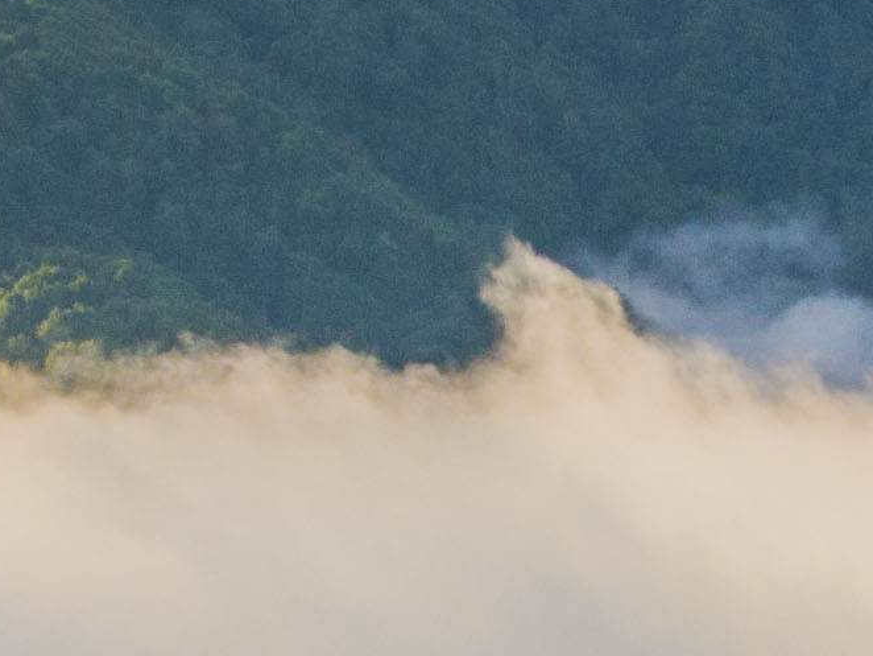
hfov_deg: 8.4
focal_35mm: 233
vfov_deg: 6.3
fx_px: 5881
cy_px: 888
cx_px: 1084
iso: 160
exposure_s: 1/200
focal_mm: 25
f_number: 8
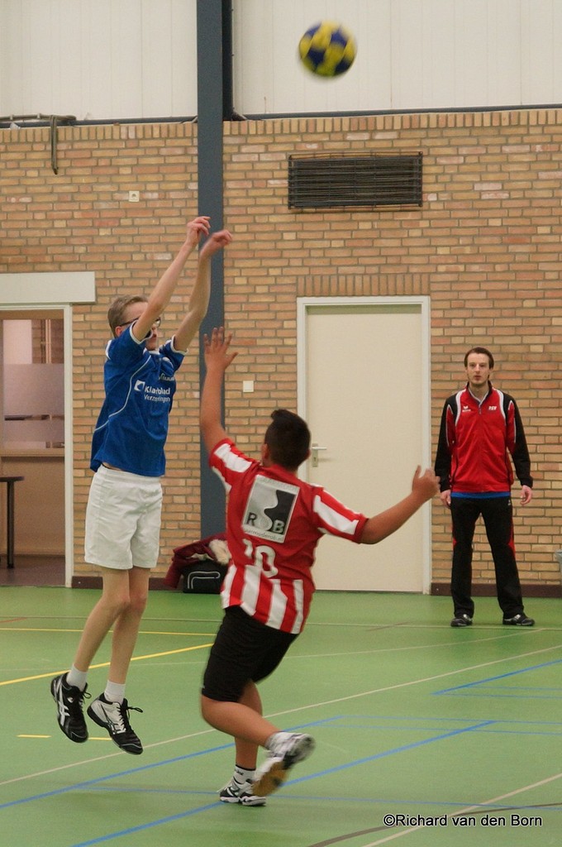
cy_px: 424
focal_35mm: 75
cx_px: 281
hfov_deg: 18.1
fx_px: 1761
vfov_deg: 27.0
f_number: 2.8
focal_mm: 50
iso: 800
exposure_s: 1/200
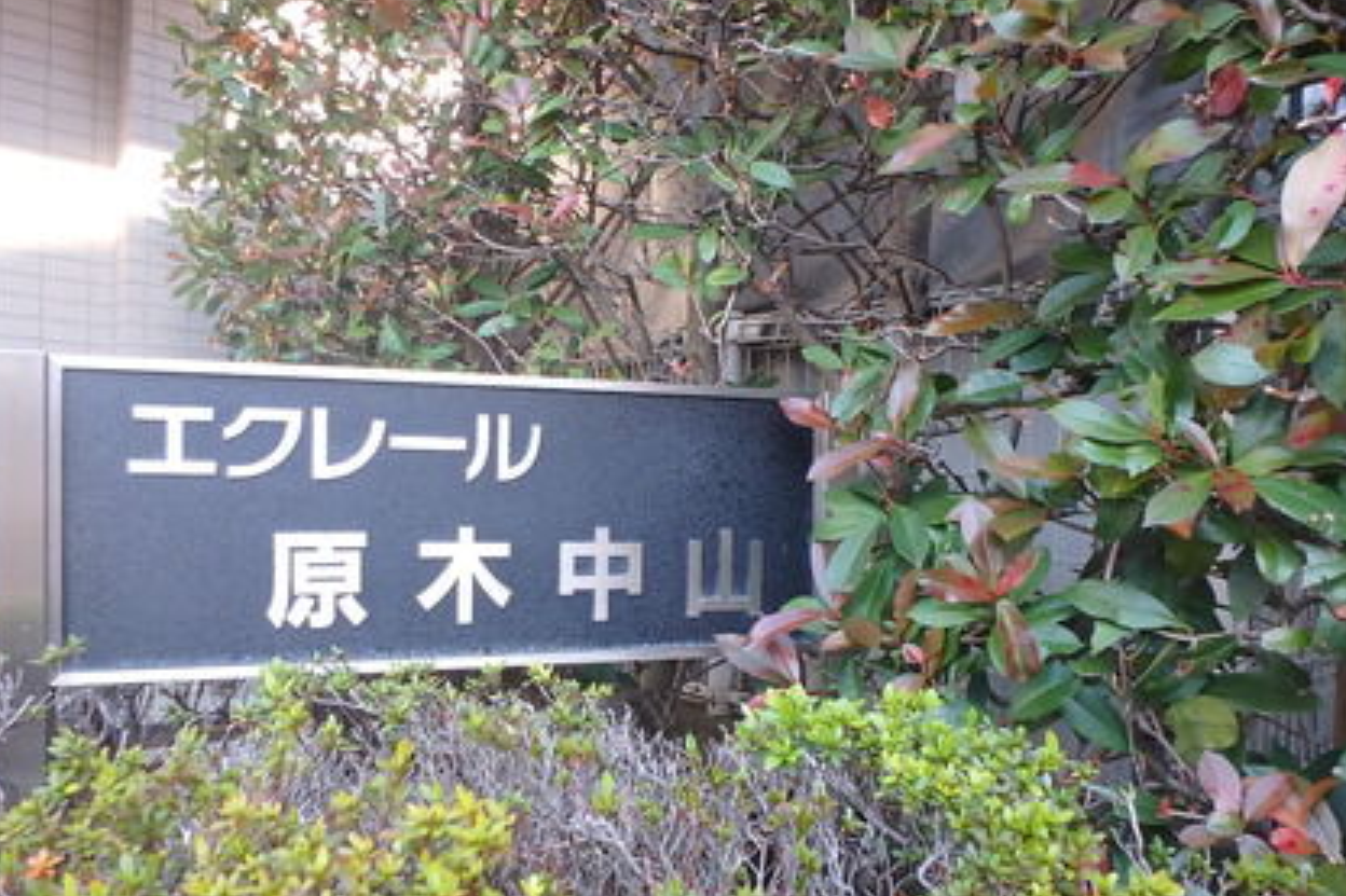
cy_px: 518
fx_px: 1046
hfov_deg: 65.4
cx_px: 720
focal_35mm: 28
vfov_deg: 46.2
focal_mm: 3.7
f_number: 3.5
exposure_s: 1/60
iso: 200
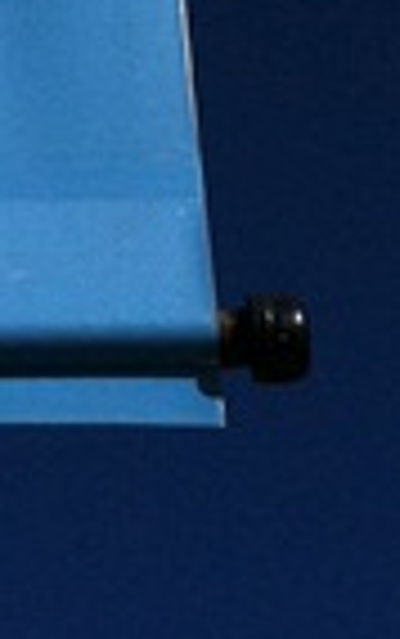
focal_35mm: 203
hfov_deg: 6.3
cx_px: -425
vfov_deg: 9.8
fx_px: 3534
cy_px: -477
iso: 80
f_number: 2.8
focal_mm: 3.85
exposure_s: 1/2759
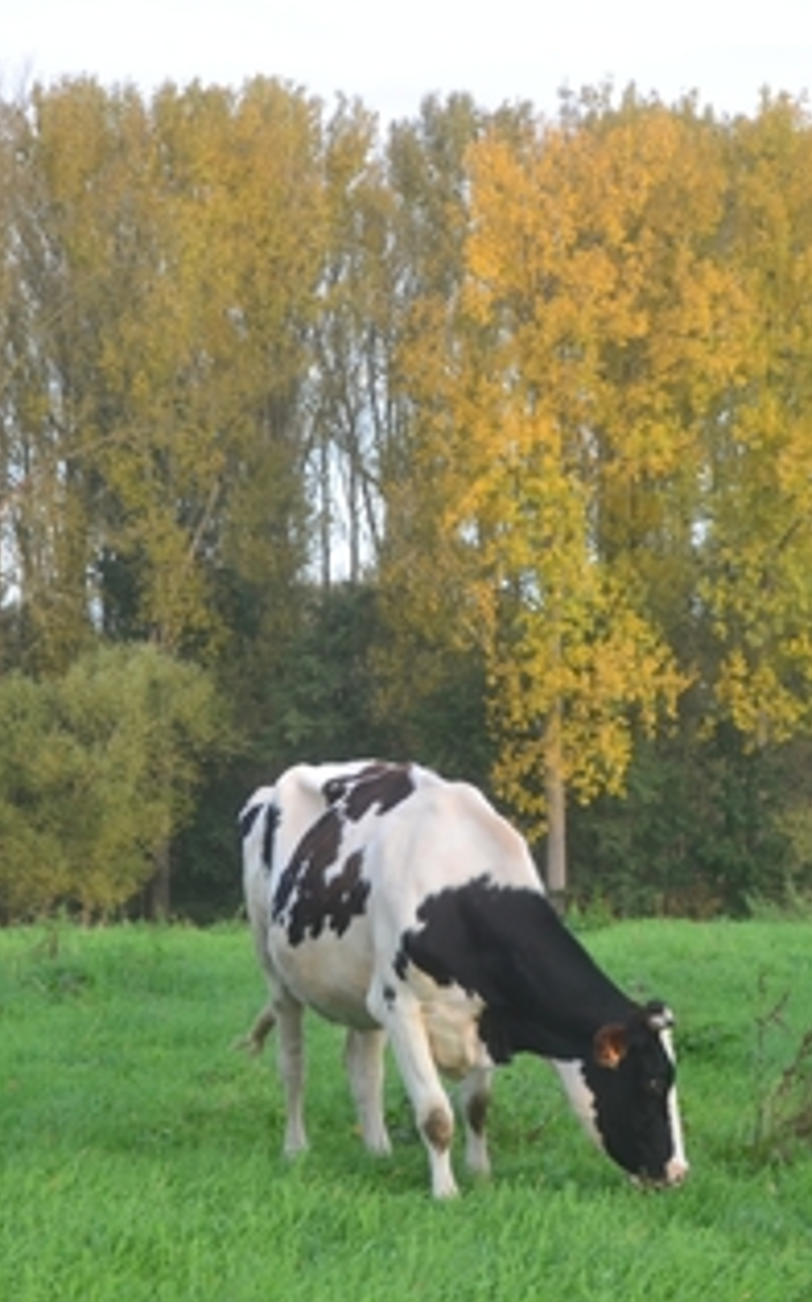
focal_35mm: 116
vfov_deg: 18.0
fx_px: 4115
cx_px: 503
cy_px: 632
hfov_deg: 11.3
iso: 200
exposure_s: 1/60
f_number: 10
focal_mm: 40
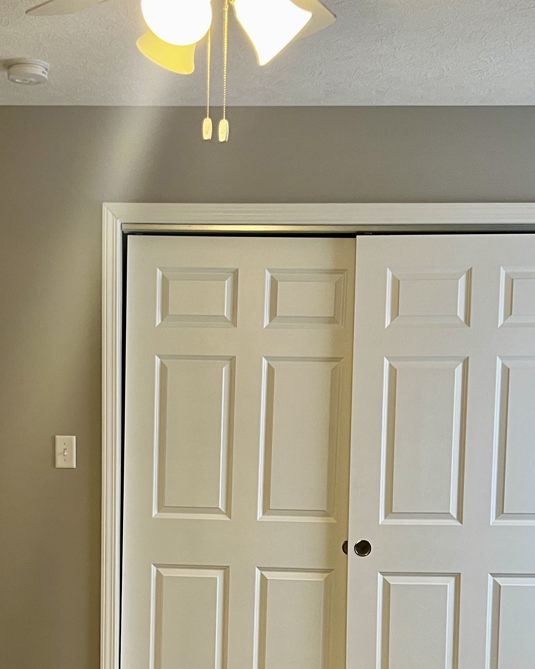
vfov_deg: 33.2
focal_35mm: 55
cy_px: 537
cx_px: 178
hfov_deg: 27.4
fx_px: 1089
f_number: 1.5
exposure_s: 1/60
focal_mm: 5.7
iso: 80
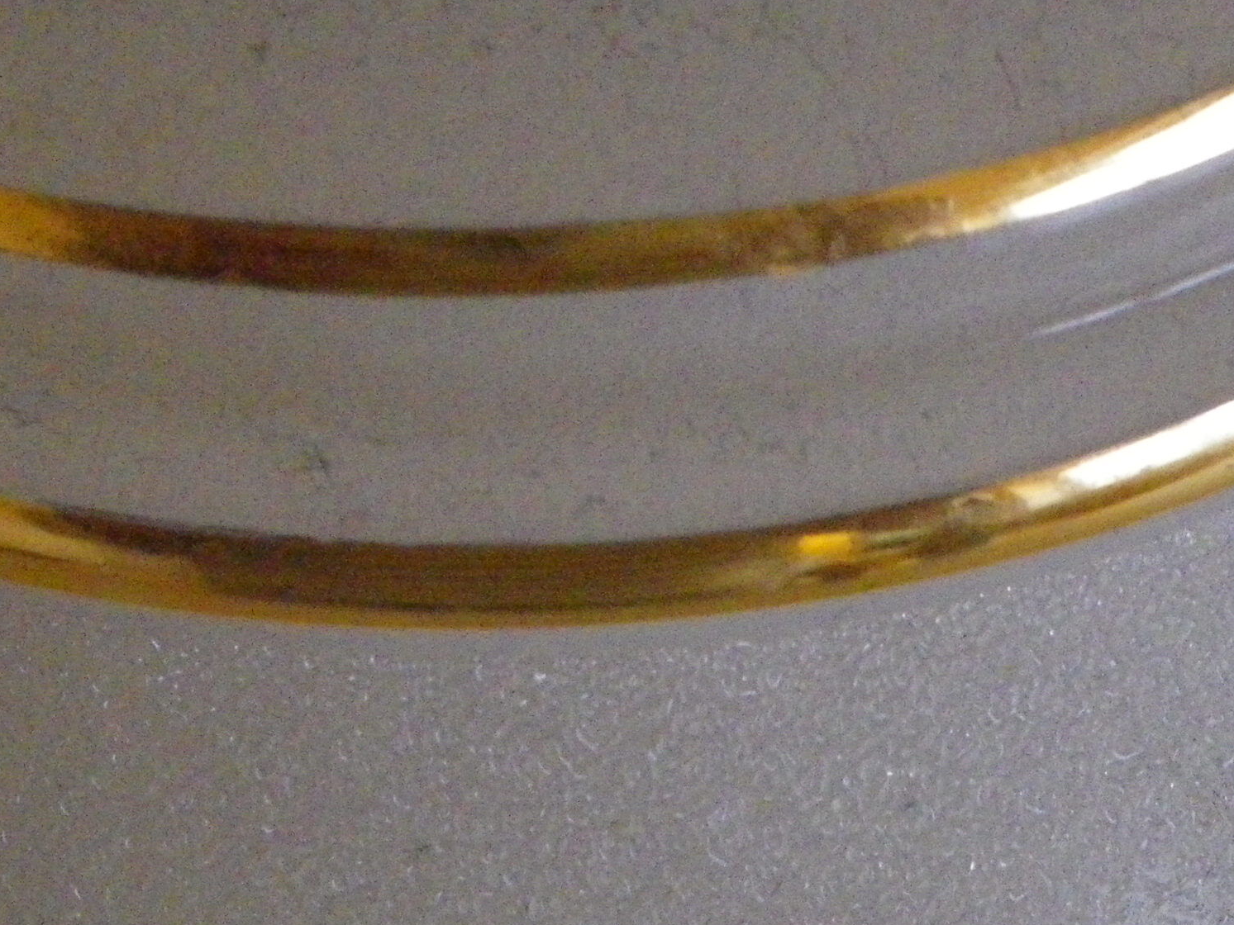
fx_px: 2674
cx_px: 526
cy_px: 733
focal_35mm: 75
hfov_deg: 26.0
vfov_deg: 19.5
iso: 800
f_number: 2.6
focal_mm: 4.9
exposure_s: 1/60
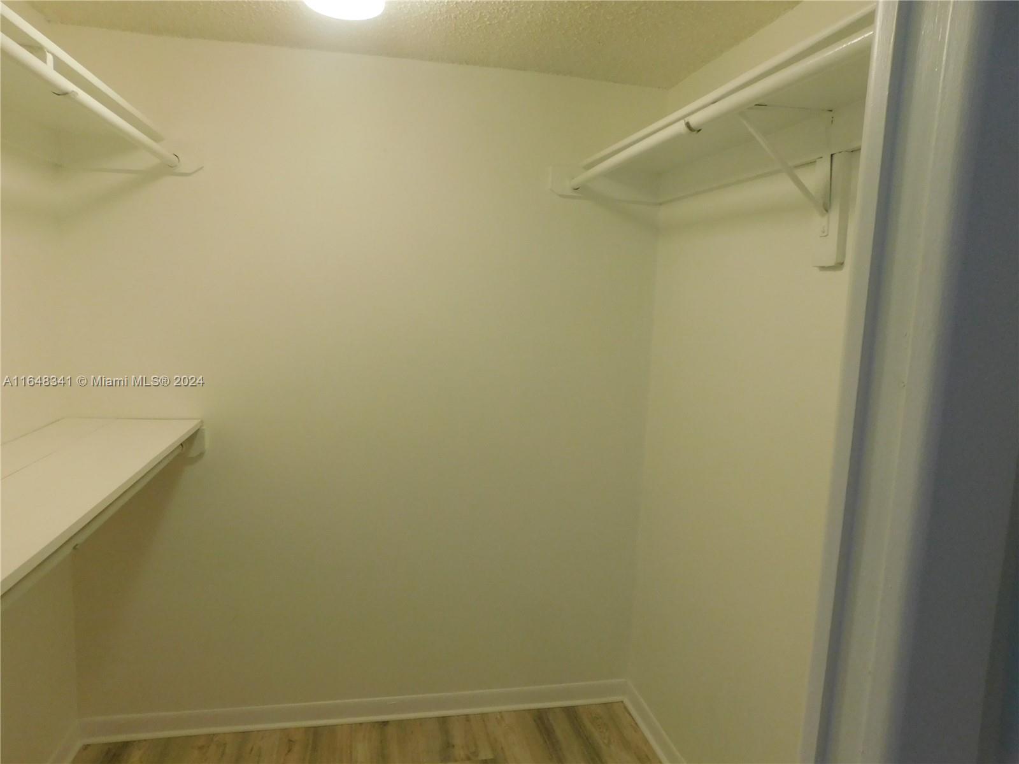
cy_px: 382
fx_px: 706
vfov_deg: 56.8
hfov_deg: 71.6
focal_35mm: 24
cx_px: 510
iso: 280
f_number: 3
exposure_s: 1/30
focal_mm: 4.1
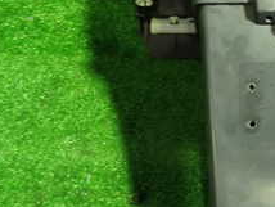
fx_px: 668
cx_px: 316
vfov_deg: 17.1
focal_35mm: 84
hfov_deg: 21.8
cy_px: -13
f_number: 2.3
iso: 640
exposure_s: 1/30
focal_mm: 5.4
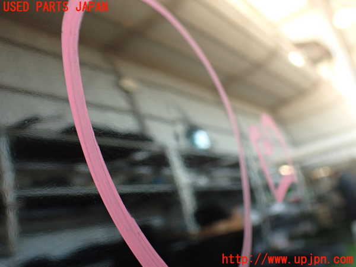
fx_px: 370
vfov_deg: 39.7
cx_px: 178
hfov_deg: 51.4
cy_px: 134
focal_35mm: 36
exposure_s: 1/40
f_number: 2.5
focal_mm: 6.37
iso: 250
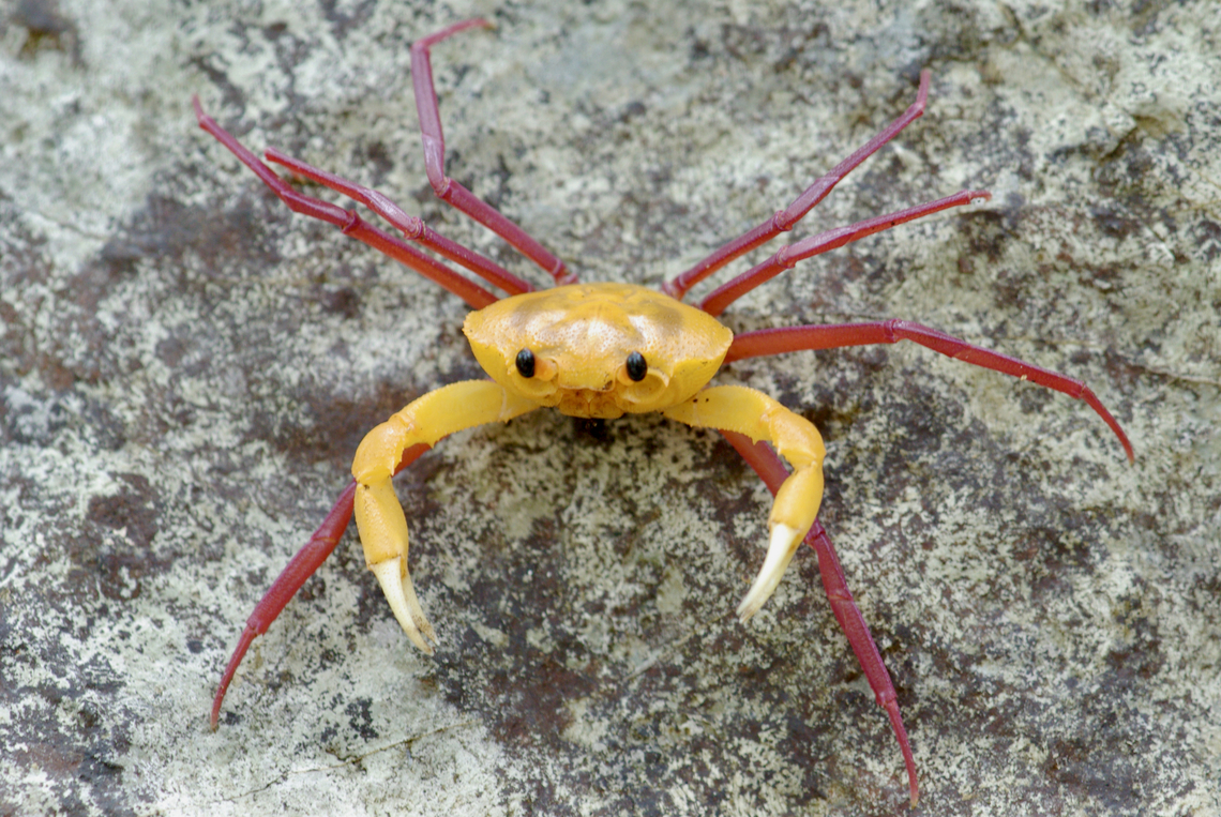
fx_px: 10187
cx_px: 610
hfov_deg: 6.9
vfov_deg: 4.6
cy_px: 408
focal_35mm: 300
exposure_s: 1/45
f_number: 6.7
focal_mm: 200
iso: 400
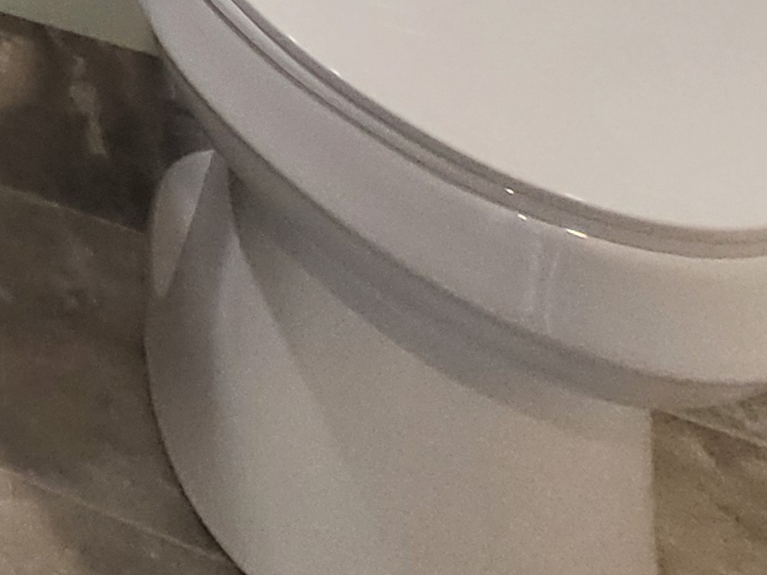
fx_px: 1417
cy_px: -788
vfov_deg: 14.8
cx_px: -867
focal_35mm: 64
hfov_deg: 17.6
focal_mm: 1.74
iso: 320
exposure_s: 1/60
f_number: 2.2
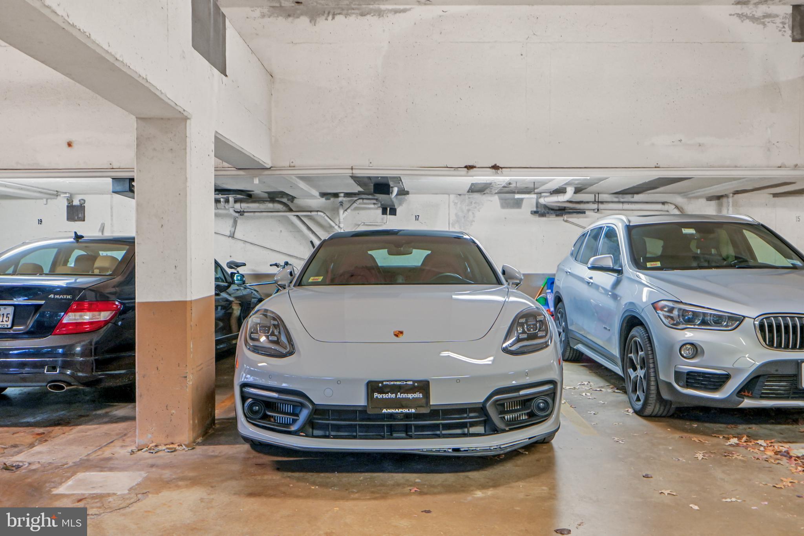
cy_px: 268
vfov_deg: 43.6
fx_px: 670
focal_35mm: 30
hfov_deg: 61.9
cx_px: 402
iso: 100
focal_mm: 20
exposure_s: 2
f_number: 9
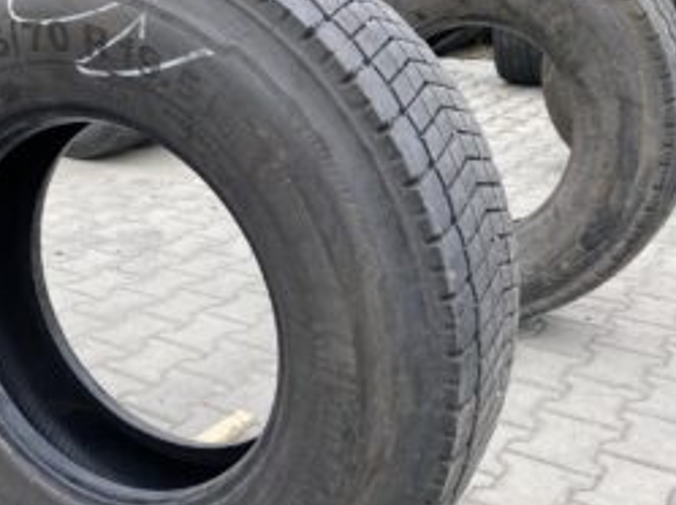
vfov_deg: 32.0
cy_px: 316
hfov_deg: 41.1
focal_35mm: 45
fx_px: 878
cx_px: 179
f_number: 1.8
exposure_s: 1/288
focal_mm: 4.25
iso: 32
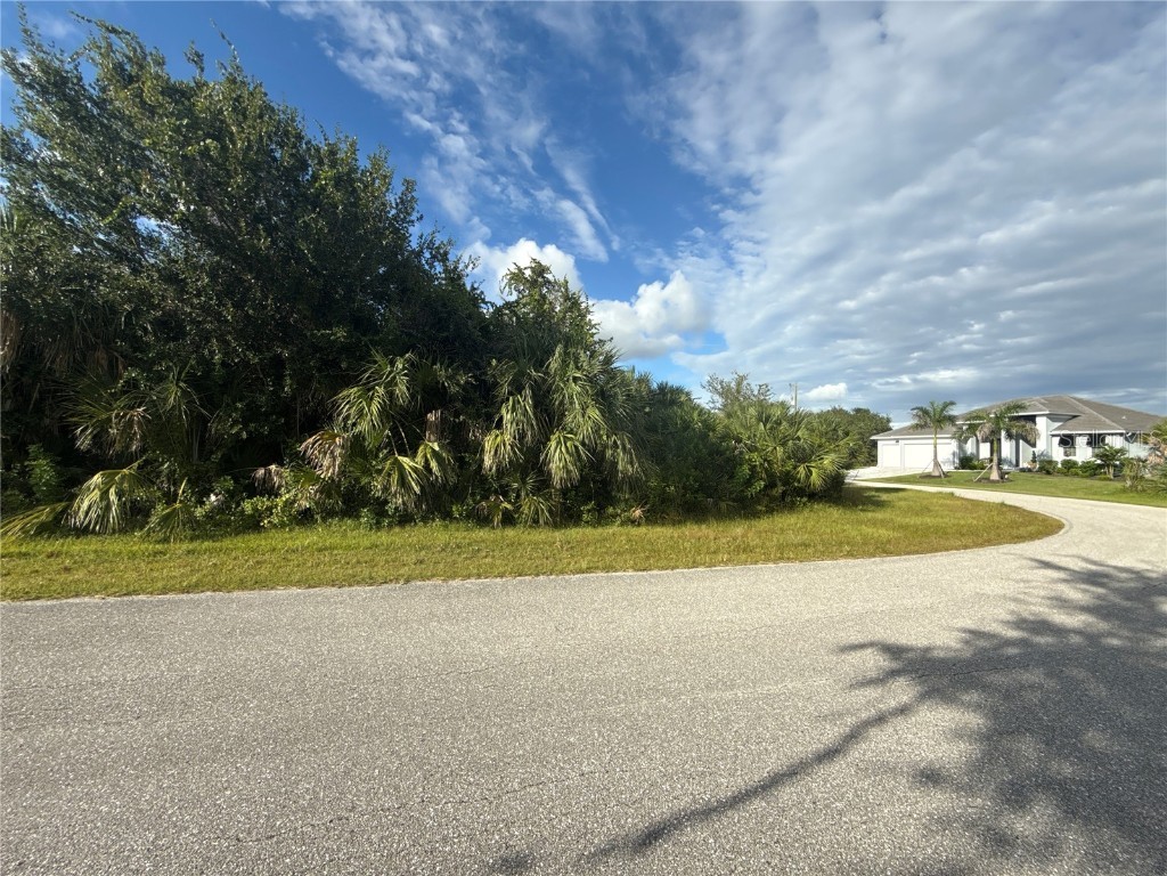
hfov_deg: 102.1
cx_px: 584
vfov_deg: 85.7
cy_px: 438
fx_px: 472
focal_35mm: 14
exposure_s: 1/1698
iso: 50
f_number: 2.2
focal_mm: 2.22
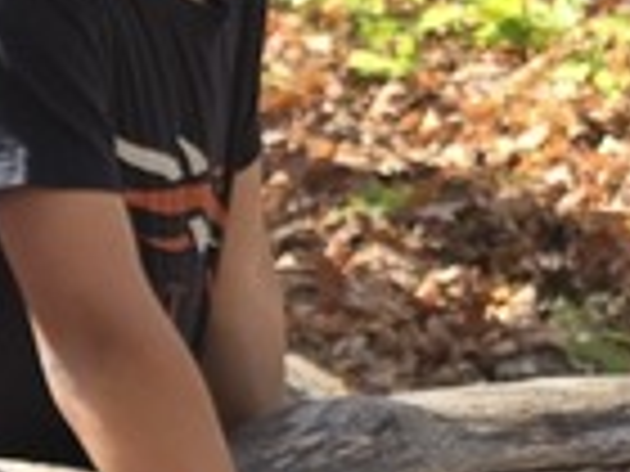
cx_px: -1120
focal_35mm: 168
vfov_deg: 8.5
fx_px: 3058
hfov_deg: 9.7
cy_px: 827
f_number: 1.7
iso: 12
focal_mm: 6.3
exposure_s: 1/120
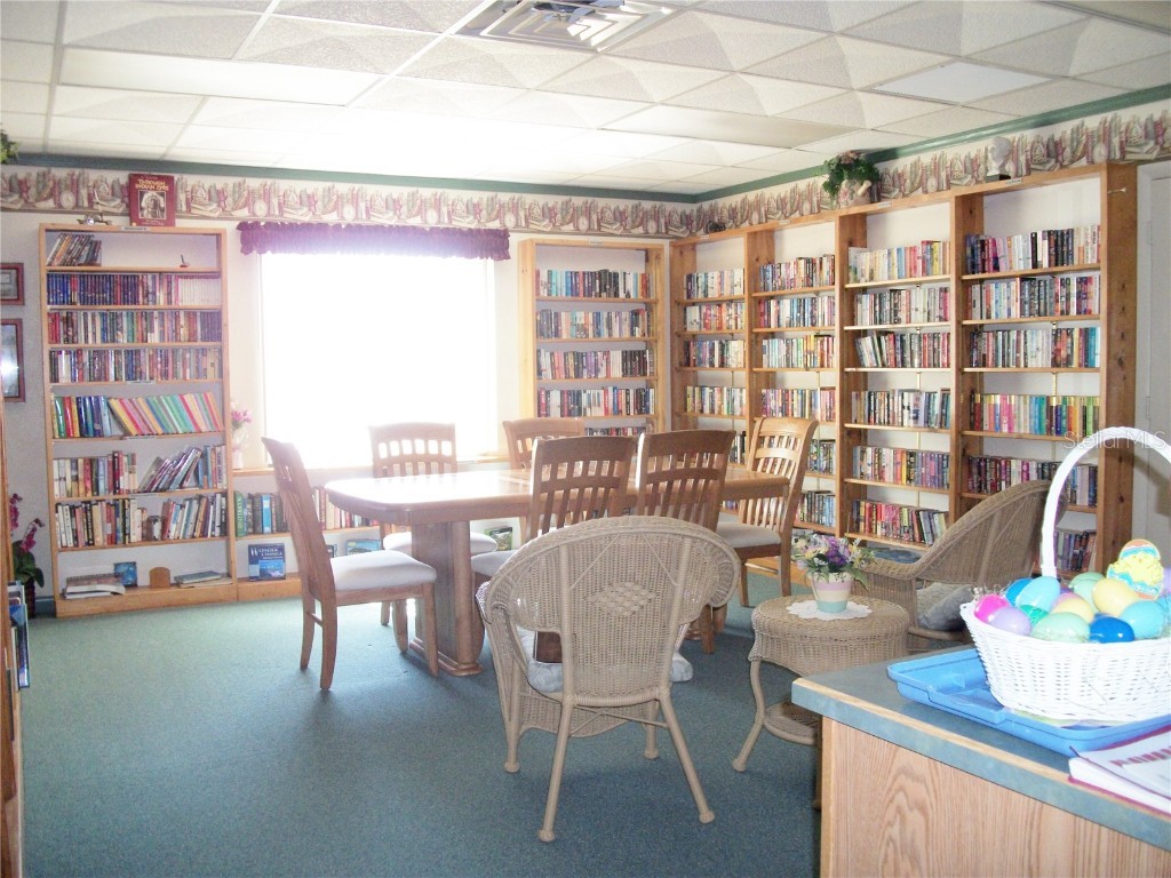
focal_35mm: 32
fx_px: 1083
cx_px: 586
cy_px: 439
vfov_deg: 44.2
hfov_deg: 56.8
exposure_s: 1/30
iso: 160
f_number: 2.9
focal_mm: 5.7
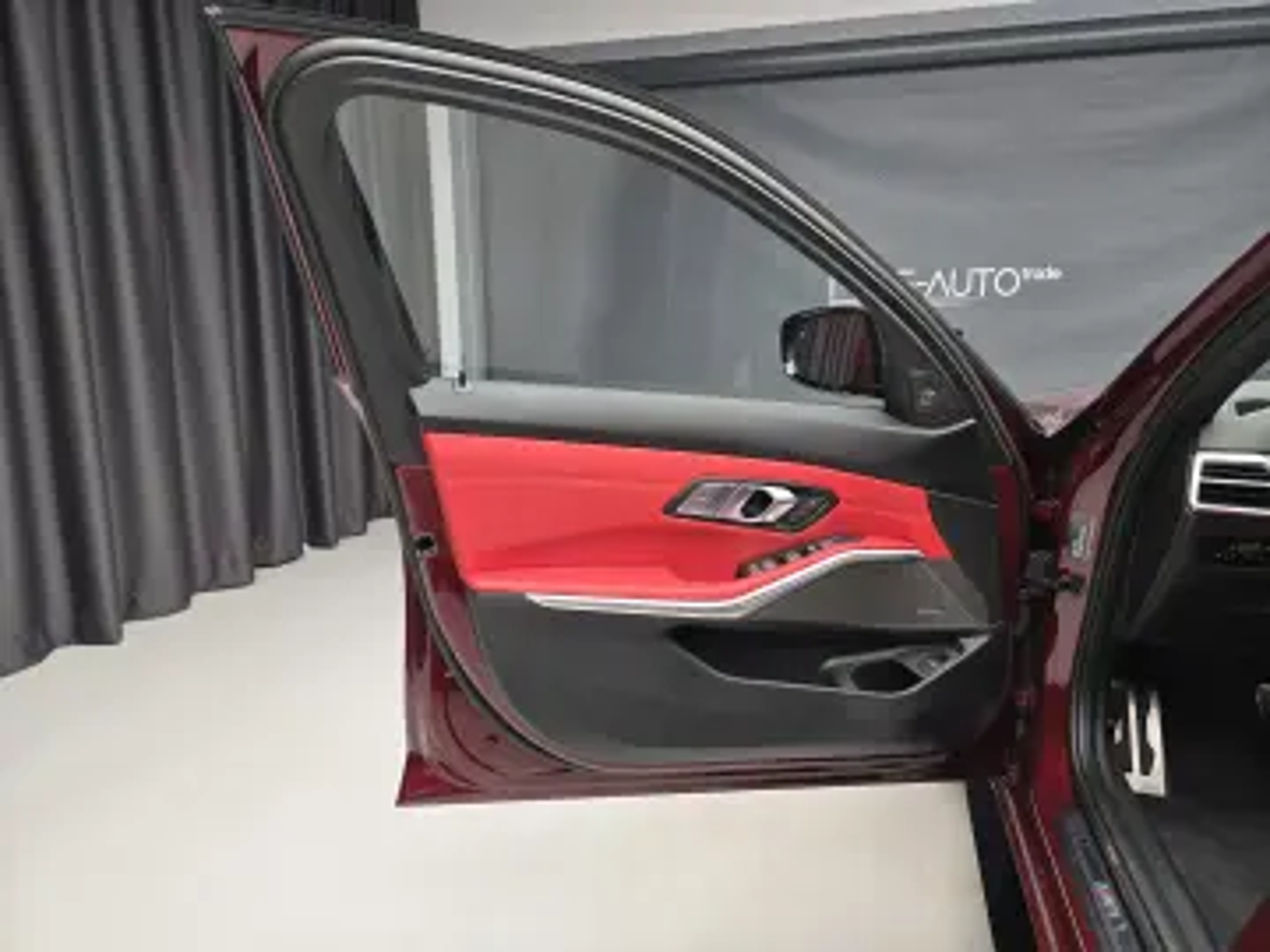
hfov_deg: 73.9
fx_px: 844
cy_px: 476
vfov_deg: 58.9
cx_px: 635
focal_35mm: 23
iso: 160
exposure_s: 1/120
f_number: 1.7
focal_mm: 6.3
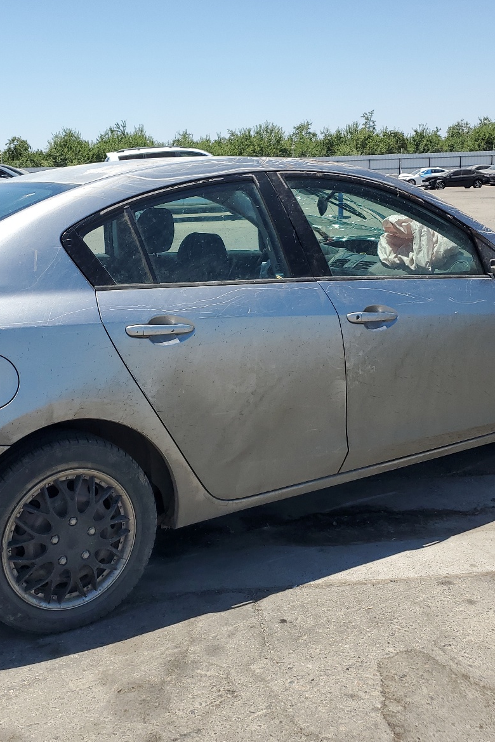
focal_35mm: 37
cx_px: 174
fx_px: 763
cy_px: 368
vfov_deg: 51.9
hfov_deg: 35.7
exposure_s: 1/2500
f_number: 1.5
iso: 50
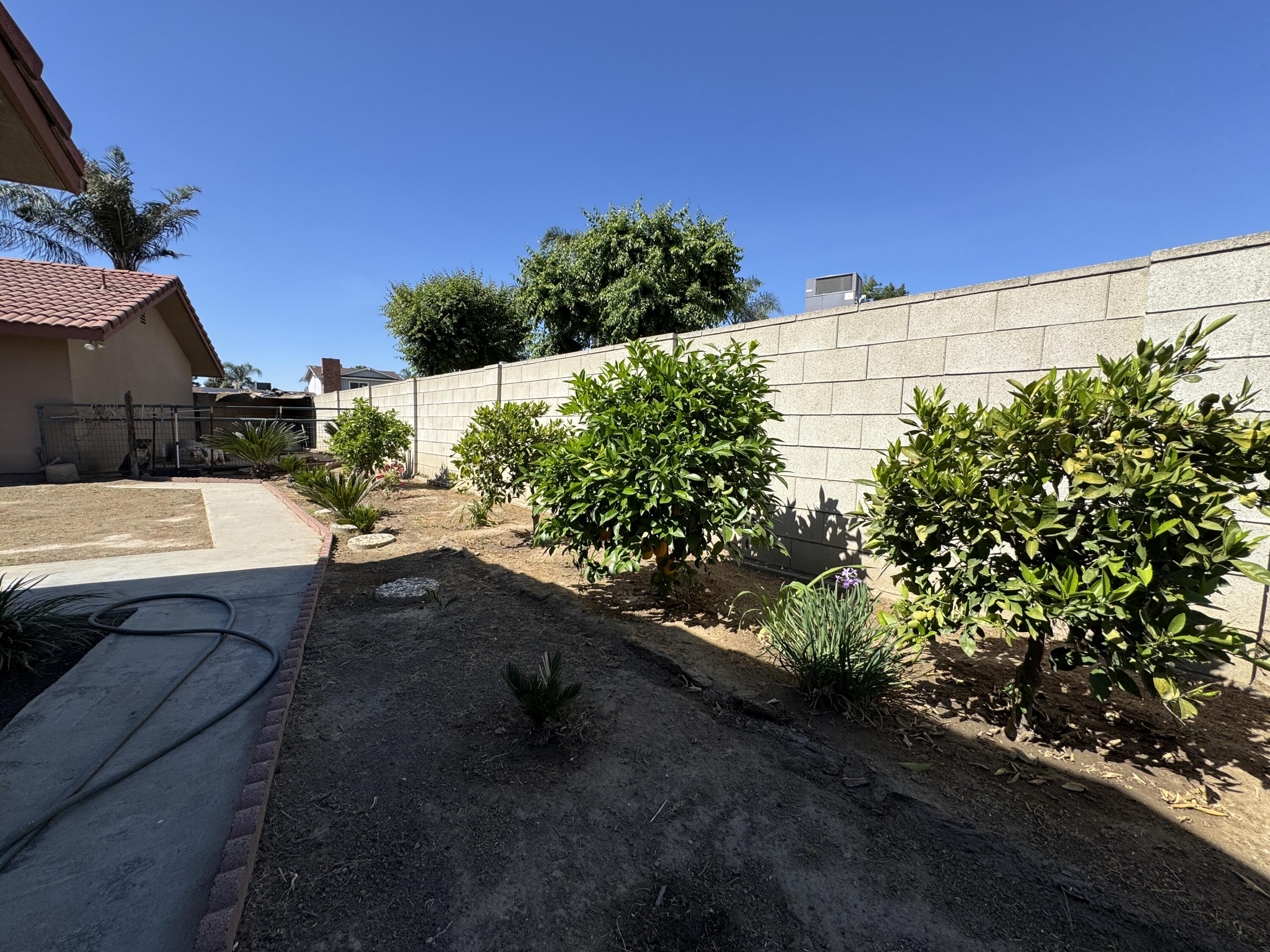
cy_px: 476
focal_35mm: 14
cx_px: 635
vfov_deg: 85.7
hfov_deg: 102.1
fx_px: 514
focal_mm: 2.22
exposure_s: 1/1709
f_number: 2.2
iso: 50
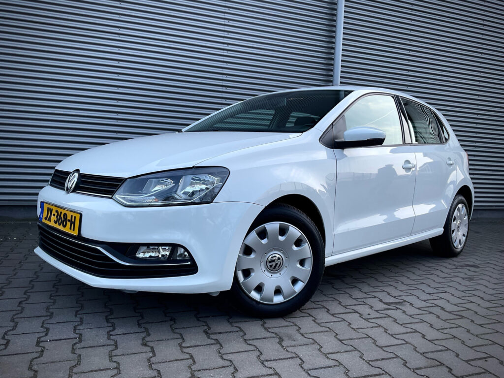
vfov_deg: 48.2
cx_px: 252
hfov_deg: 61.7
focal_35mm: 29
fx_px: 422
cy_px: 189
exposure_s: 1/380
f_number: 1.8
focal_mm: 3
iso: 16
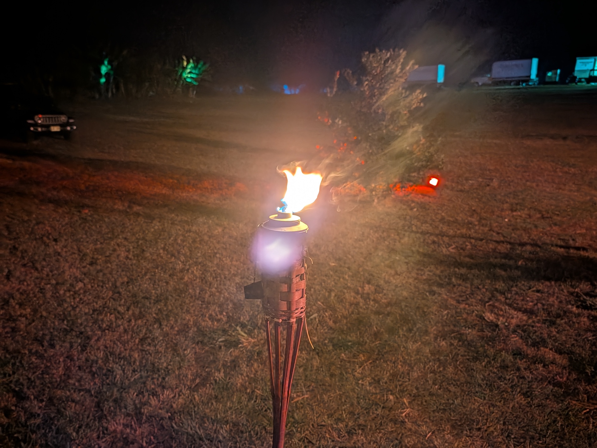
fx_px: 414
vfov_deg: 56.8
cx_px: 298
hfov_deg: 71.6
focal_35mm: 24
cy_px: 224
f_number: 1.68
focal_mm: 6.9
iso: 397
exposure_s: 1/19.5
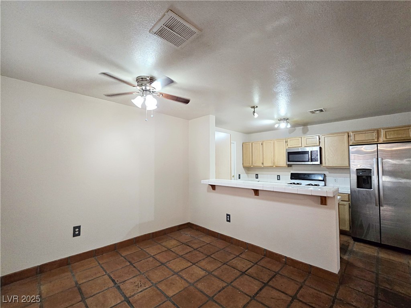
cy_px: 154
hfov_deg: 106.2
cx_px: 206
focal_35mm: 13
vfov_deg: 89.9
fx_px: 154
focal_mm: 2.2
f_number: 2.2
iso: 500
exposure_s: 1/60
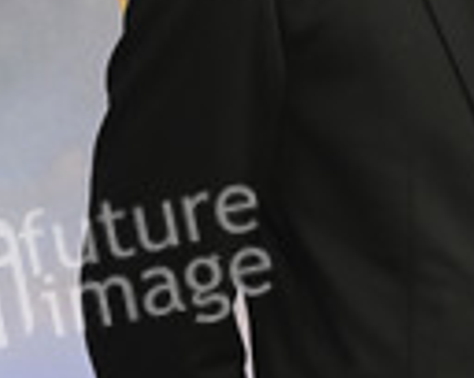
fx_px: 3082
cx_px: 485
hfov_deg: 8.7
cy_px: 89
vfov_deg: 7.0
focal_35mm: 220
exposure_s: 1/160
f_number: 5.6
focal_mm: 75
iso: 800
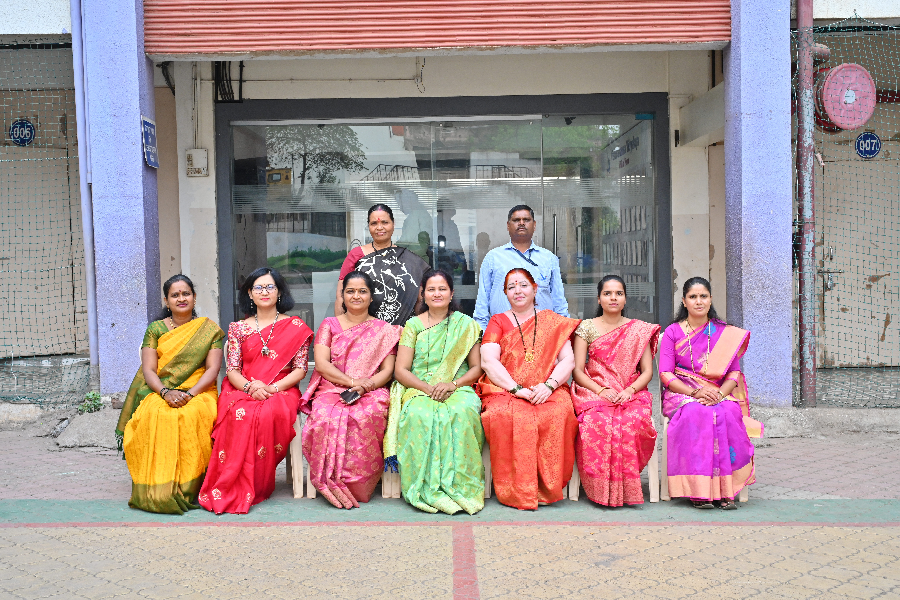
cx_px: 450
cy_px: 300
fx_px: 1050
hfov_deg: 46.4
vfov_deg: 31.9
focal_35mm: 42
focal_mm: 42
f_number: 10
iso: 640
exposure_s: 1/200
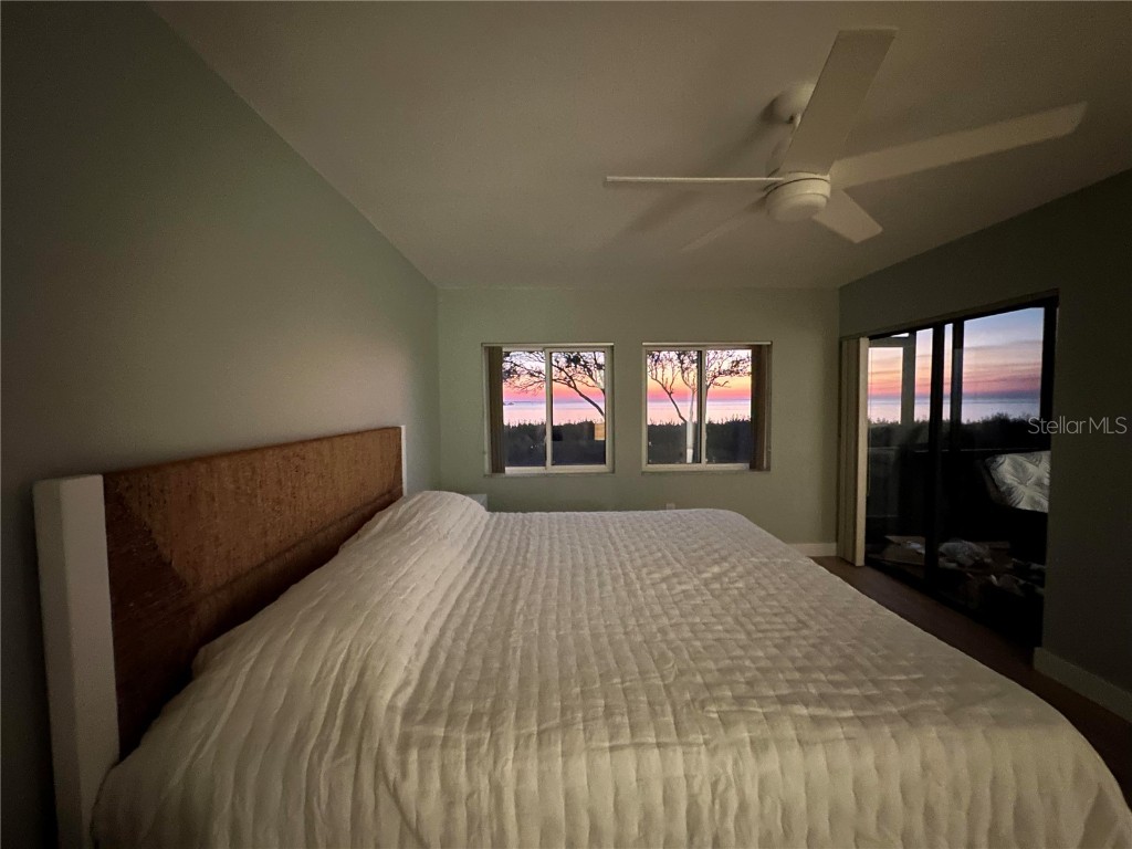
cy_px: 424
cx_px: 566
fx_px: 458
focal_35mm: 14
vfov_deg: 85.7
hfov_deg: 102.1
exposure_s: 1/9
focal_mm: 2.22
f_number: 2.2
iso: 1250
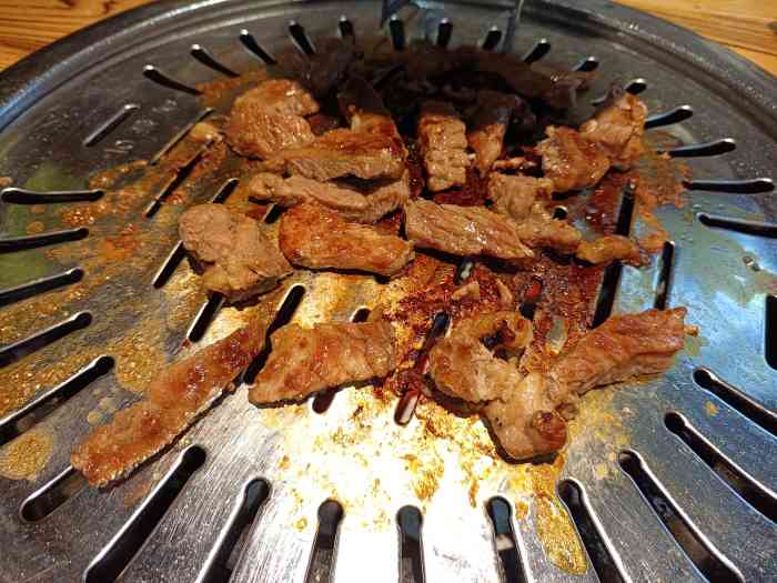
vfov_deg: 53.1
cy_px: 292
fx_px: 584
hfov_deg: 67.3
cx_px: 388
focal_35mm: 26
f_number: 1.8
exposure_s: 1/33.4
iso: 200
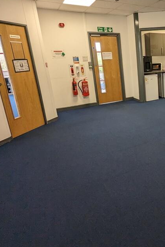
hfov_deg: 41.4
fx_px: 186
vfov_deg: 67.1
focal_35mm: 27
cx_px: 167
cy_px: 108
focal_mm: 2.35
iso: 177
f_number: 2.2
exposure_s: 1/100
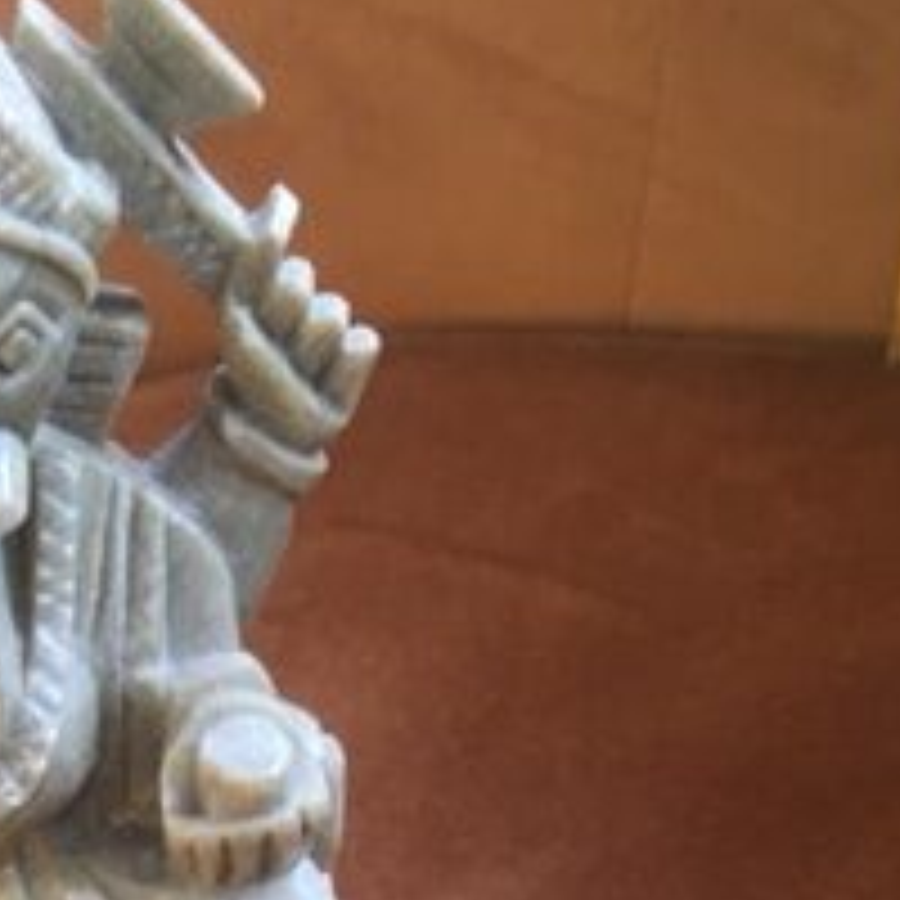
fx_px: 2412
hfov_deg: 20.7
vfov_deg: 20.8
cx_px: 72
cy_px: 765
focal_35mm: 82
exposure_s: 1/33
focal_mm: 4.15
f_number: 2.2
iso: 100
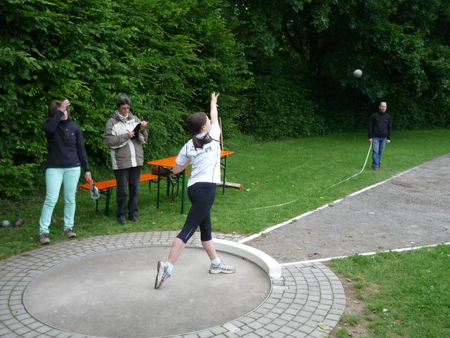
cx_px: 225
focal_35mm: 33
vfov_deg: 42.9
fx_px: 429
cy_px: 169
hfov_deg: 55.4
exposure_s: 1/200
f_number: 2.8
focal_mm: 5.5
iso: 200
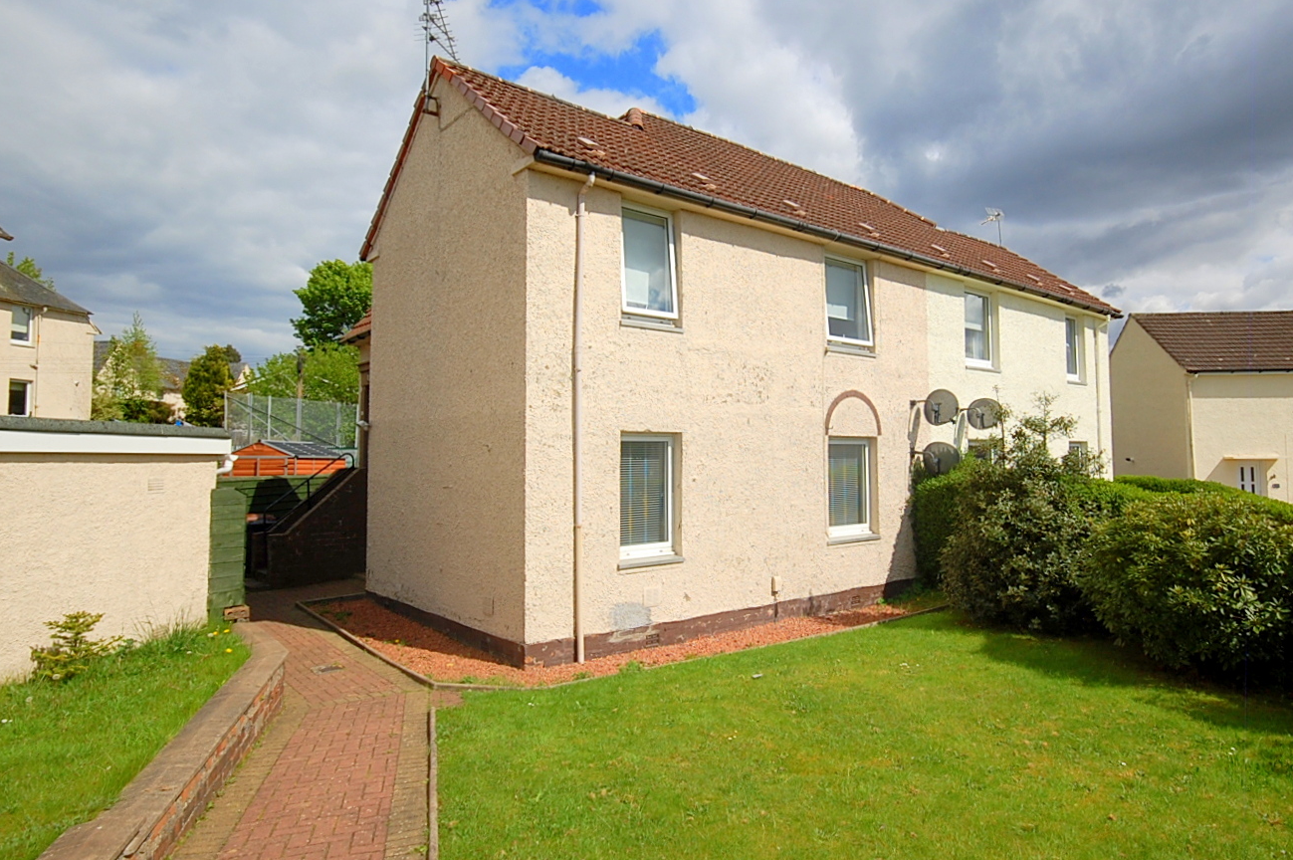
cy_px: 408
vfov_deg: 55.9
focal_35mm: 23
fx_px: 810
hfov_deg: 76.9
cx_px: 714
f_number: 10
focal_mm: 13
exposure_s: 1/400
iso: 200
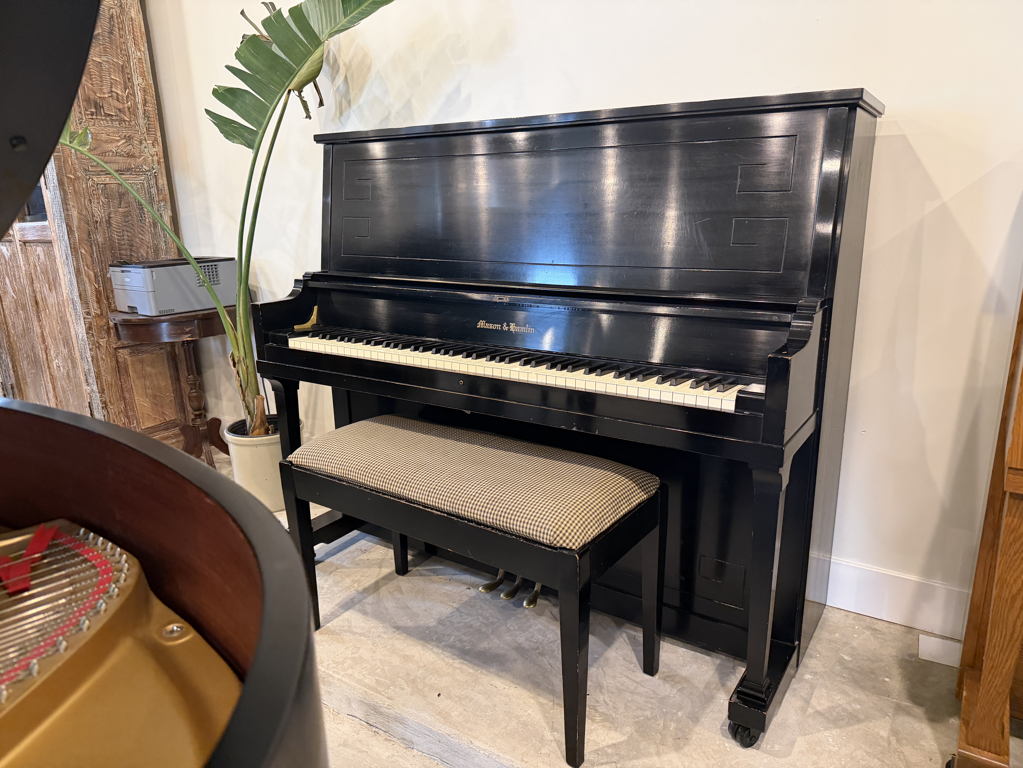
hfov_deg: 71.6
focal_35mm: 24
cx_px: 512
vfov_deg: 56.8
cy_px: 384
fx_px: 709
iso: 400
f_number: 1.78
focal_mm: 6.76
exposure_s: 1/60
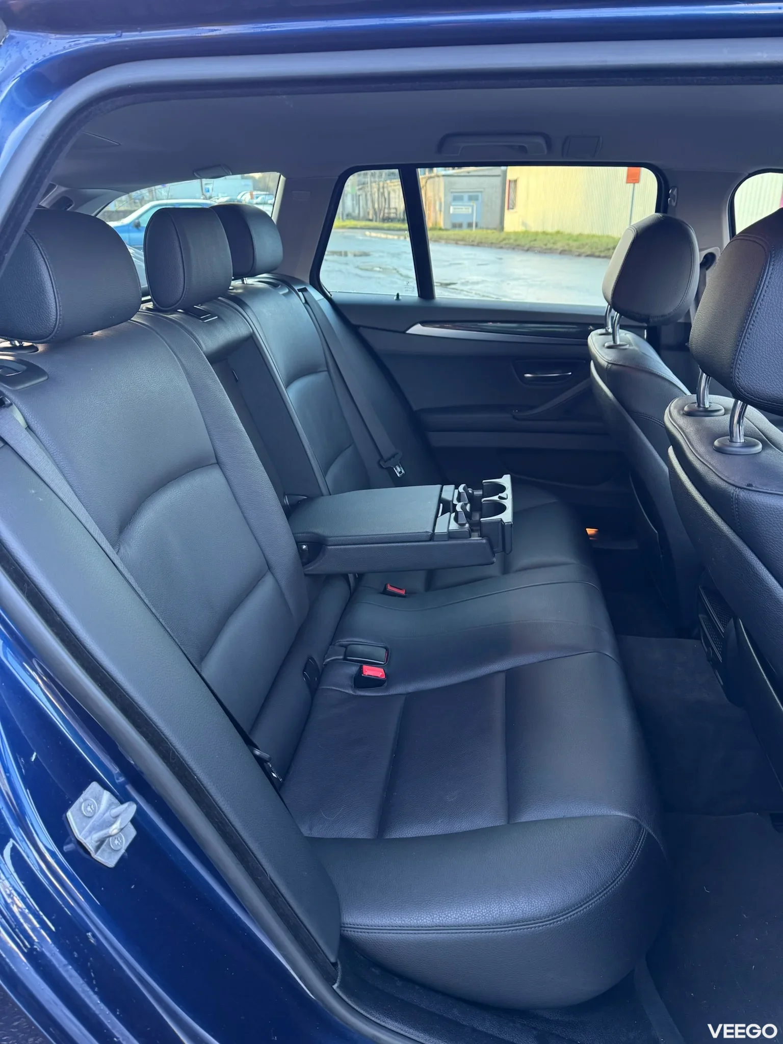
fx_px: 724
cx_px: 392
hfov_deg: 56.8
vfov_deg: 71.6
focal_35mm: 24
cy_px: 522
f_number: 1.78
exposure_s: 1/60
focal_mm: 6.76
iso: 200
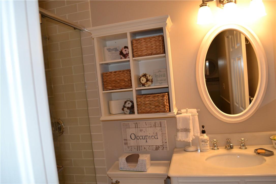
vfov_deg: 47.9
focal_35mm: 27
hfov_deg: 67.4
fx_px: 207
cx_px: 138
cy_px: 92
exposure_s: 1/125
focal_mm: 18
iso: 400
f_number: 4
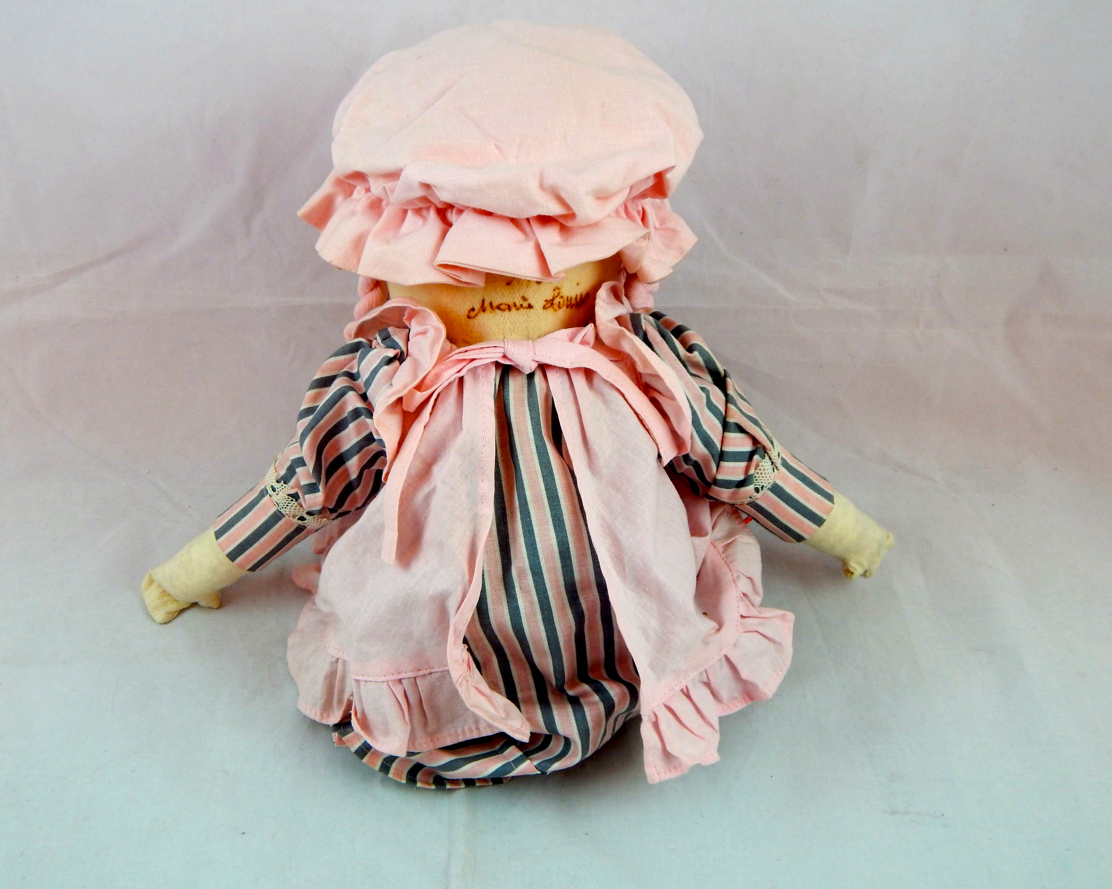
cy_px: 440
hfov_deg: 45.8
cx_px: 518
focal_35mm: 40
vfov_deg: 37.3
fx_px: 1316
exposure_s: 1/30
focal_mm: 6.8
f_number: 3.4
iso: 125
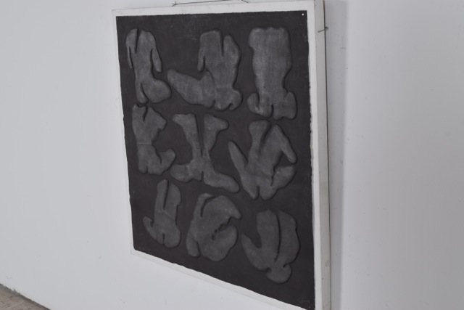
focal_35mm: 52
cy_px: 155
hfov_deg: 37.8
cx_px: 232
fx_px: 677
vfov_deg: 25.8
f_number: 13
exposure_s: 1/125
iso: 100
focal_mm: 35
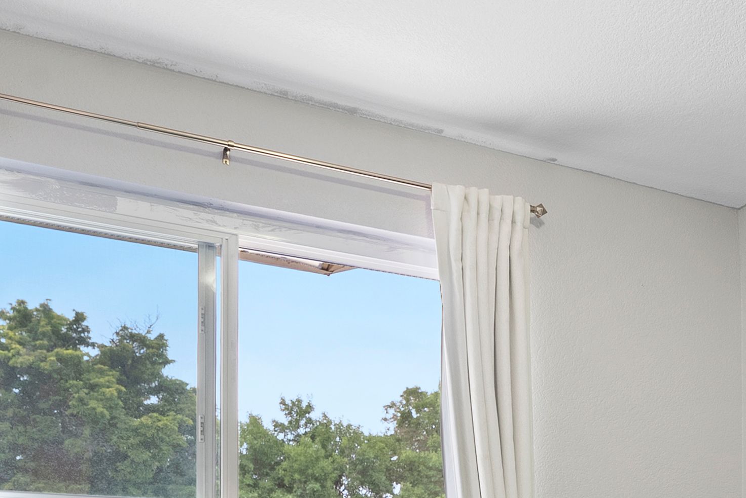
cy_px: 619
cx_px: 572
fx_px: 1016
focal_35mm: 49
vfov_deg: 24.6
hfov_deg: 39.1
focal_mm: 17
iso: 200
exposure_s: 1/1.25
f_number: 9
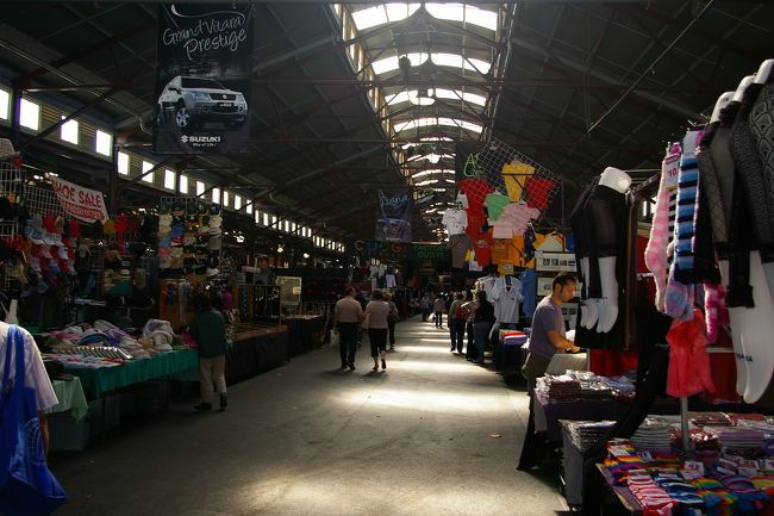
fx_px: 742
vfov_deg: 38.3
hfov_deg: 55.1
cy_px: 258
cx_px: 387
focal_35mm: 34
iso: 200
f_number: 5.6
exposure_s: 1/45
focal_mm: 23
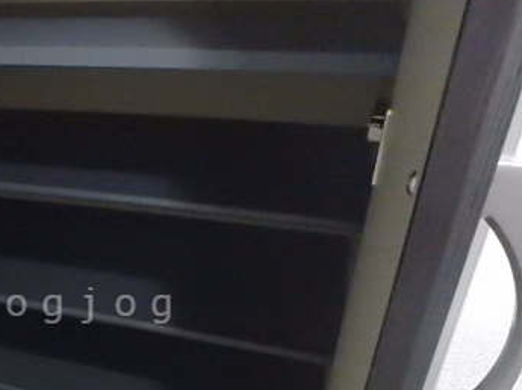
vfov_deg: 35.7
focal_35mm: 39
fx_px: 587
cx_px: 76
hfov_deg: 44.6
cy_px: 305
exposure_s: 1/50
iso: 3200
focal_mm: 3.7
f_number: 3.5
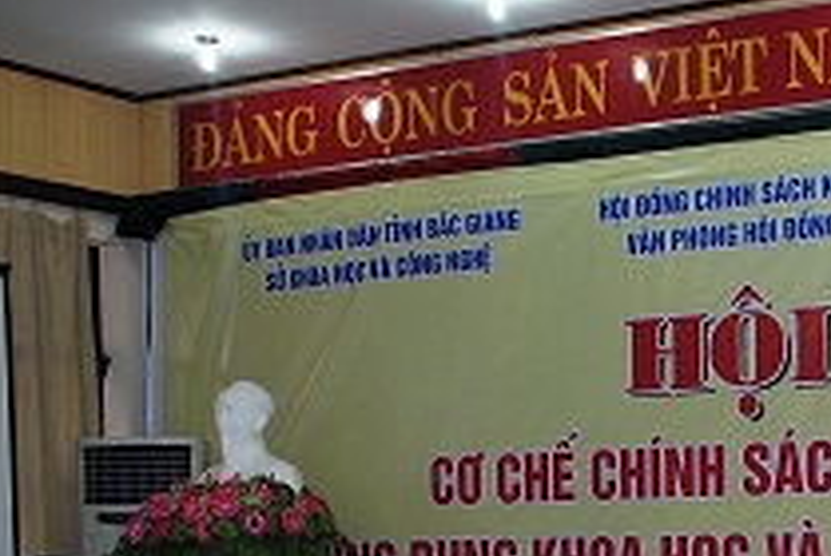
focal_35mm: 75
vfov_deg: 17.6
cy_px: 610
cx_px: 853
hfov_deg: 25.5
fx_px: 1734
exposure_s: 1/60
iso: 200
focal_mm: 18
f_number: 3.5
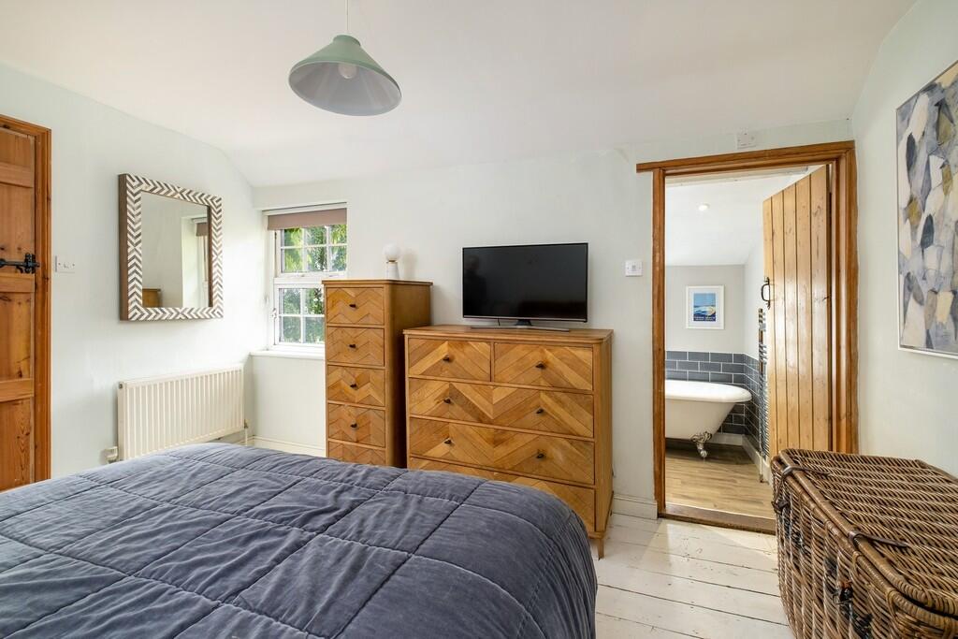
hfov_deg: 100.4
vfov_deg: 77.3
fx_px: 399
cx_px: 479
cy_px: 320
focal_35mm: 15
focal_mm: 10
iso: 200
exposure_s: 1/8
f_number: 7.1
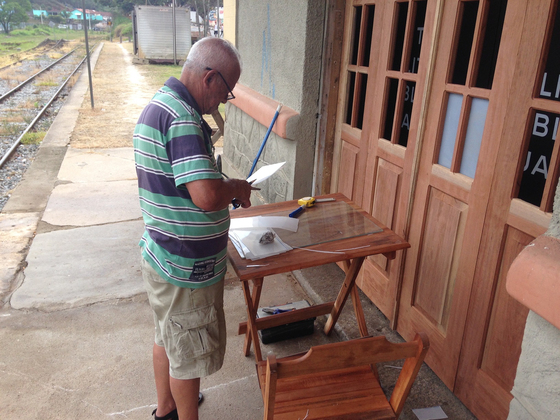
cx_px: 280
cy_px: 210
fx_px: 534
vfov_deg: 42.9
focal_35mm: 33
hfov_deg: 55.4
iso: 50
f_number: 2.4
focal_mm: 4.12
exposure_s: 1/536
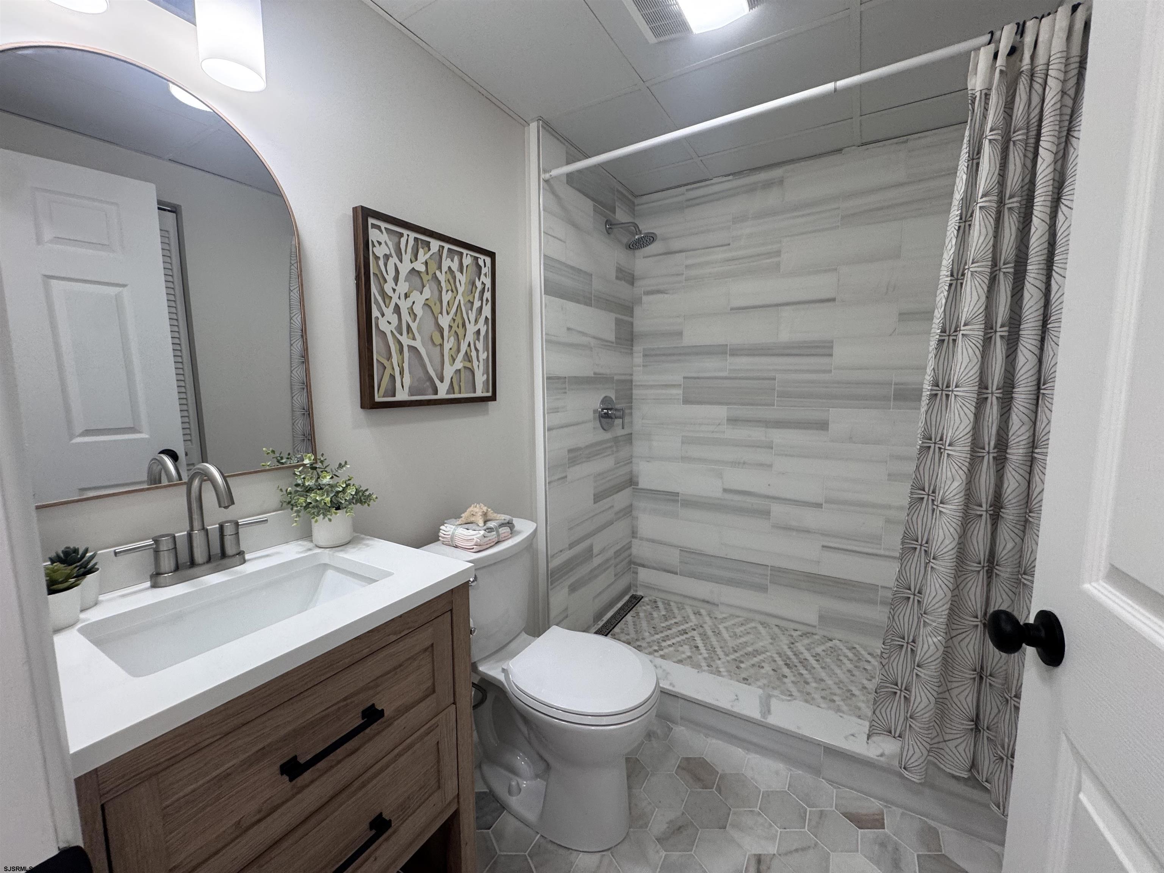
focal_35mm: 14
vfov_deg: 85.7
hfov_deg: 102.1
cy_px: 436
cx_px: 582
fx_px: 471
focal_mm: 2.22
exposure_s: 1/120
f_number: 2.2
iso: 125
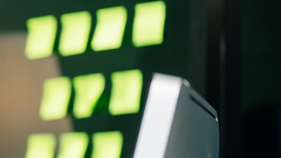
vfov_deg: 5.0
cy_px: 275
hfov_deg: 8.3
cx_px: -347
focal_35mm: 241
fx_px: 1796
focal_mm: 50
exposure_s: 1/250
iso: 320
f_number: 2
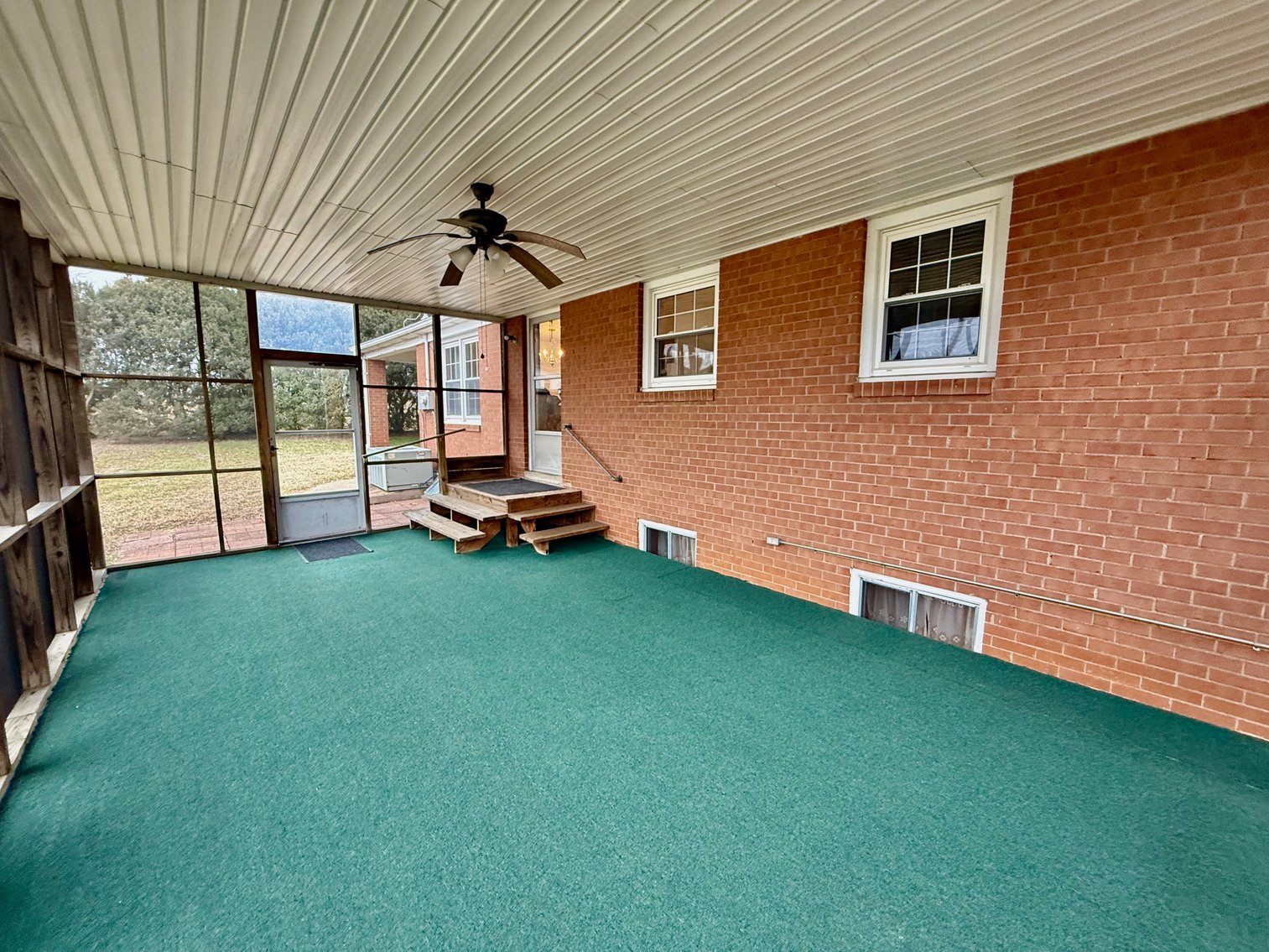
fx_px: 513
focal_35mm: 14
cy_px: 476
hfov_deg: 102.1
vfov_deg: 85.7
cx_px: 634
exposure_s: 1/99
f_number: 2.2
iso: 250
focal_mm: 2.22
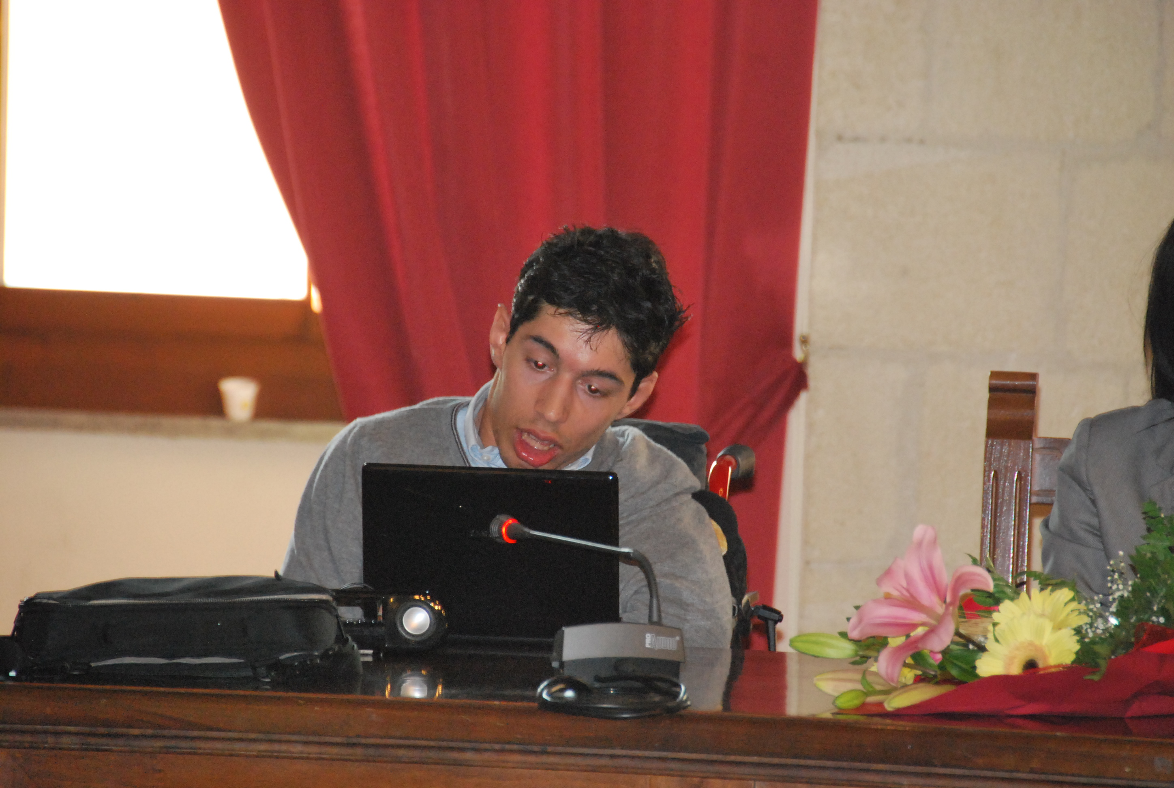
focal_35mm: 300
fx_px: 9803
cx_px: 587
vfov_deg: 4.6
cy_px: 394
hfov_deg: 6.9
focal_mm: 200
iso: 1600
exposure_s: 1/60
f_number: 5.6
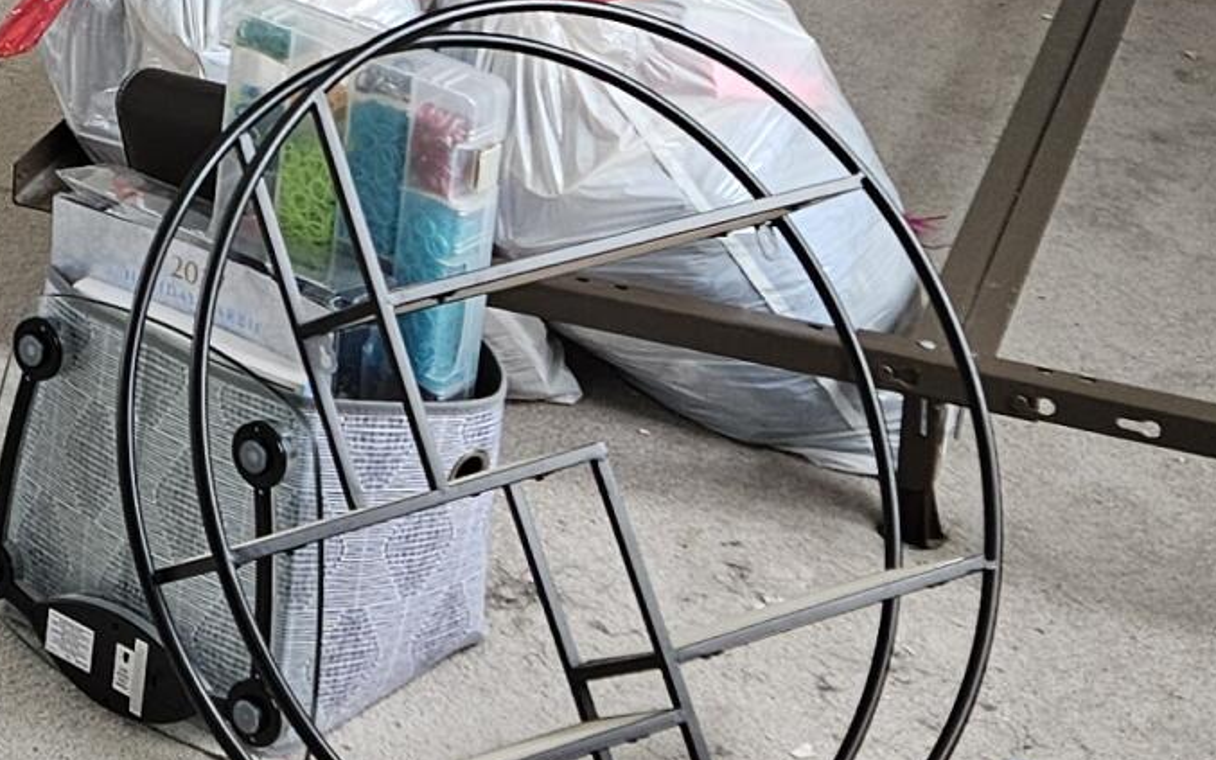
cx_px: -205
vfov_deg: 11.3
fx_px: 3579
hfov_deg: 18.4
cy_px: -588
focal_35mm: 108
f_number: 1.8
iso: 125
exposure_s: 1/120
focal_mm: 5.4
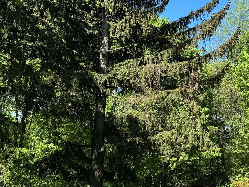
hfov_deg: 31.7
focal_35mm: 61
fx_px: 439
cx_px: 124
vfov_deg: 23.9
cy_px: 66
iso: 80
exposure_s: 1/1339
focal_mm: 6.76
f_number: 1.78
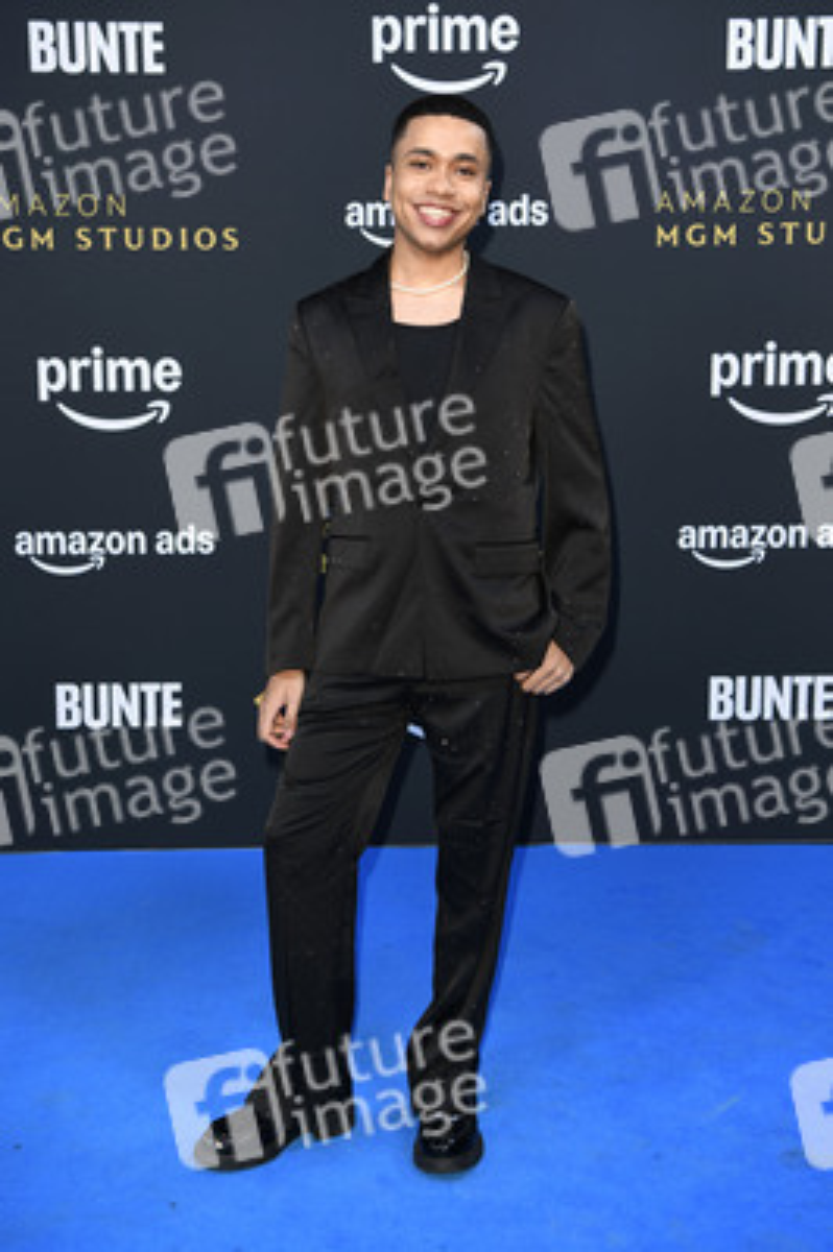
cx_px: 416
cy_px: 626
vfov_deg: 43.6
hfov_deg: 29.8
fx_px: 1564
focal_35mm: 45
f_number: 4
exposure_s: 1/400
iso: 400
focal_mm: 45
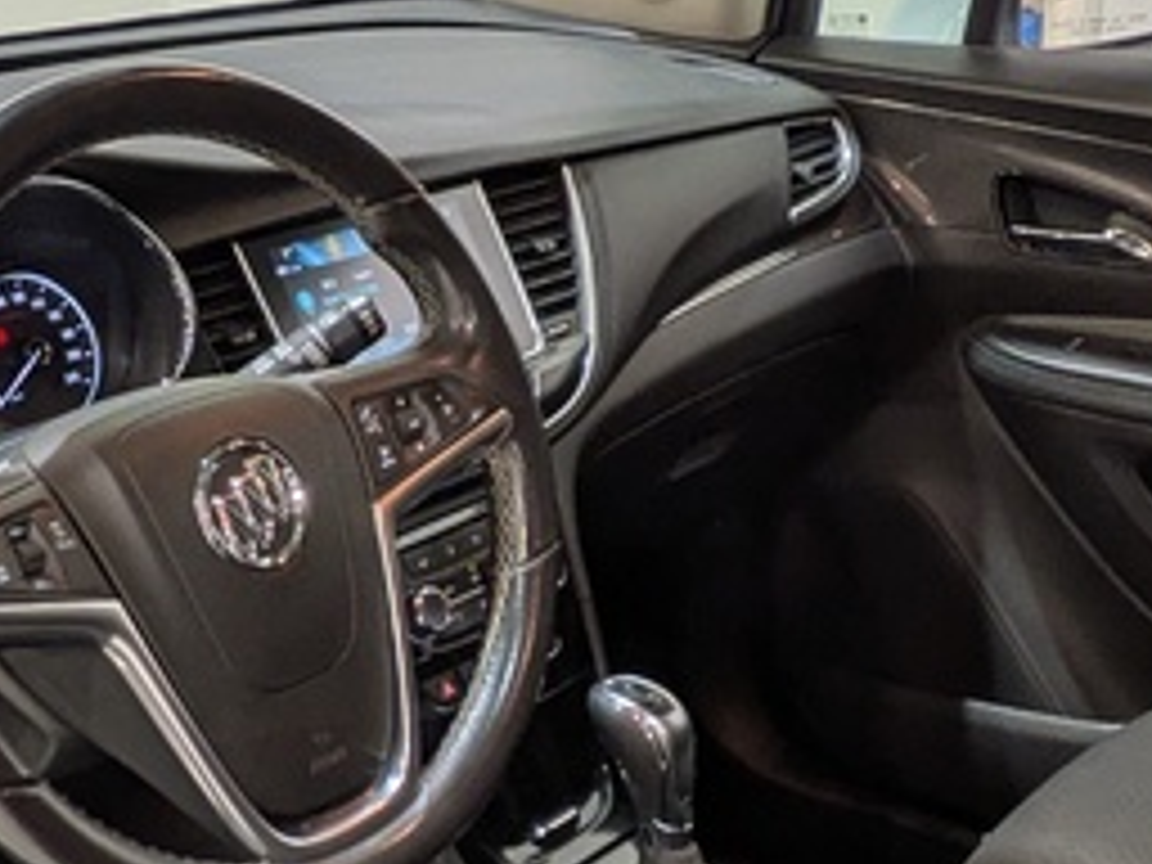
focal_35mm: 56
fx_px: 1864
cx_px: 284
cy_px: 598
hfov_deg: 33.6
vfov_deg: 25.9
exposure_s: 1/25
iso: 58
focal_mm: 1.83
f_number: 2.2
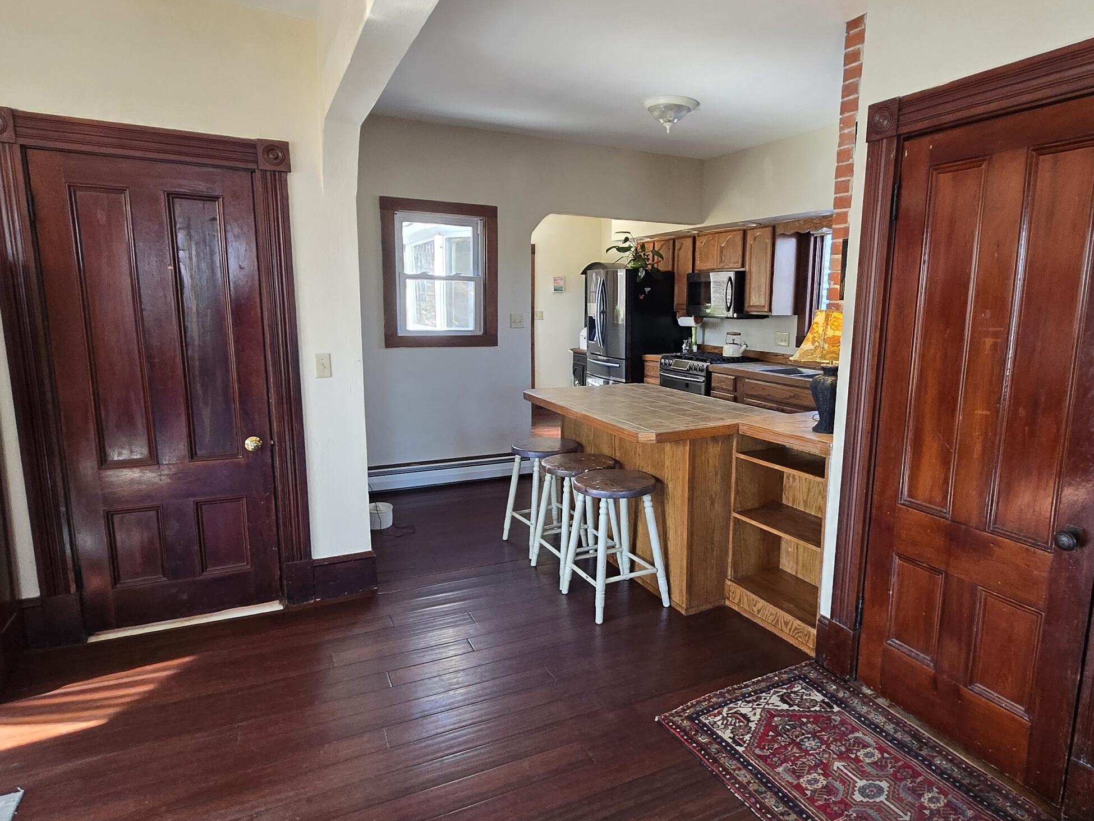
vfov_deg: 66.0
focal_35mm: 20
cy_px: 421
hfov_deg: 81.4
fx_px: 632
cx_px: 613
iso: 160
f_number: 2.2
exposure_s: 1/60
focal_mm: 1.7
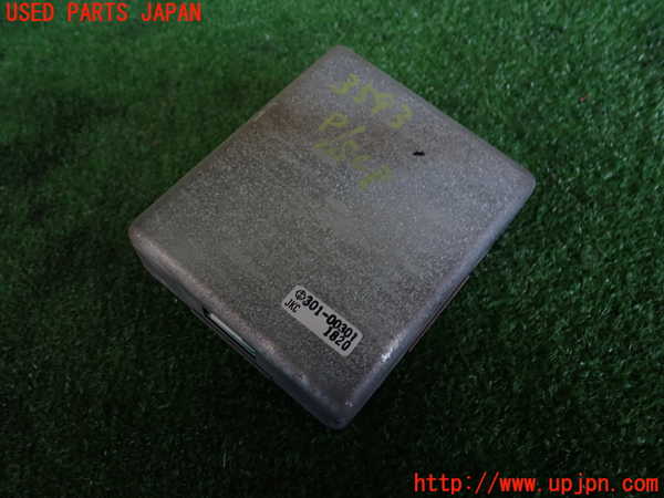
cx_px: 332
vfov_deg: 46.8
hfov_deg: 60.0
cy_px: 249
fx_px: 575
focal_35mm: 30
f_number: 2.3
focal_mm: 5.4
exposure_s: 1/60
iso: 200
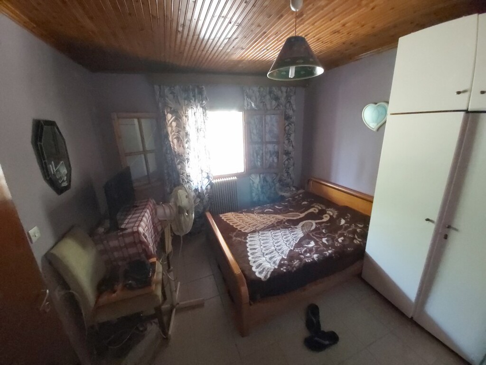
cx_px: 243
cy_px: 182
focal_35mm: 12
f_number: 2.2
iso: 1000
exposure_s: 1/17
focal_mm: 1.42
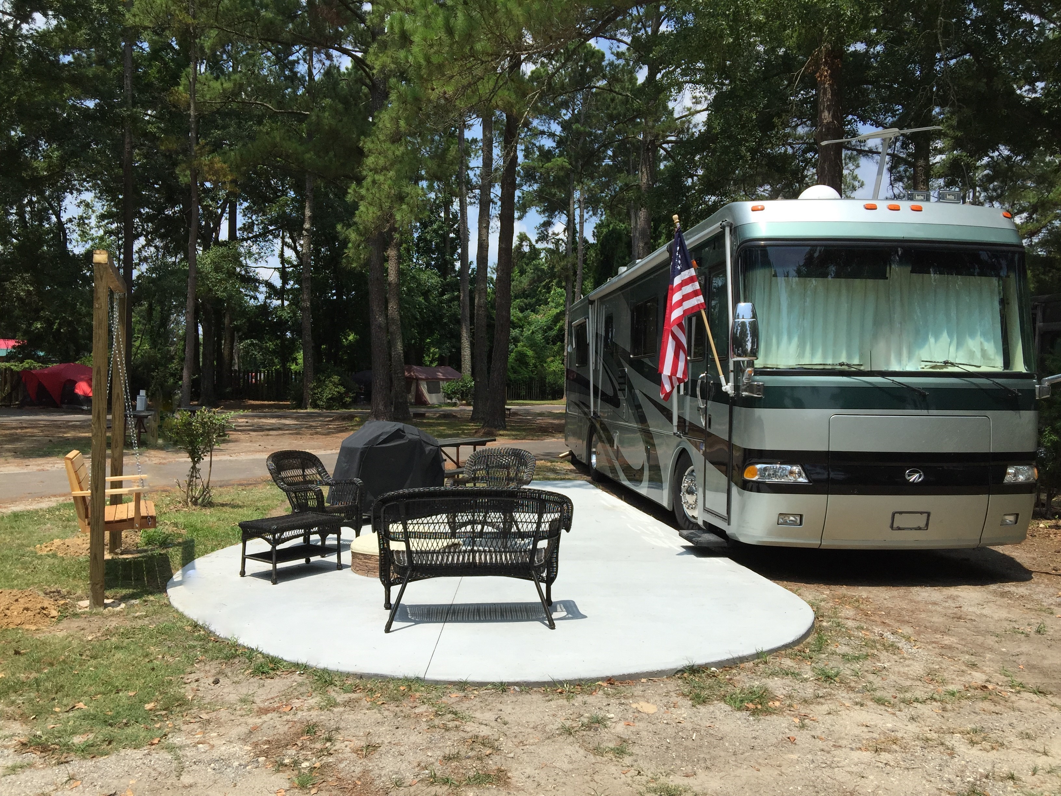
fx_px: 889
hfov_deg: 61.7
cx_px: 530
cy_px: 398
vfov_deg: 48.2
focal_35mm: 29
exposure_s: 1/2639
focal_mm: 4.15
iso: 32
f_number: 2.2
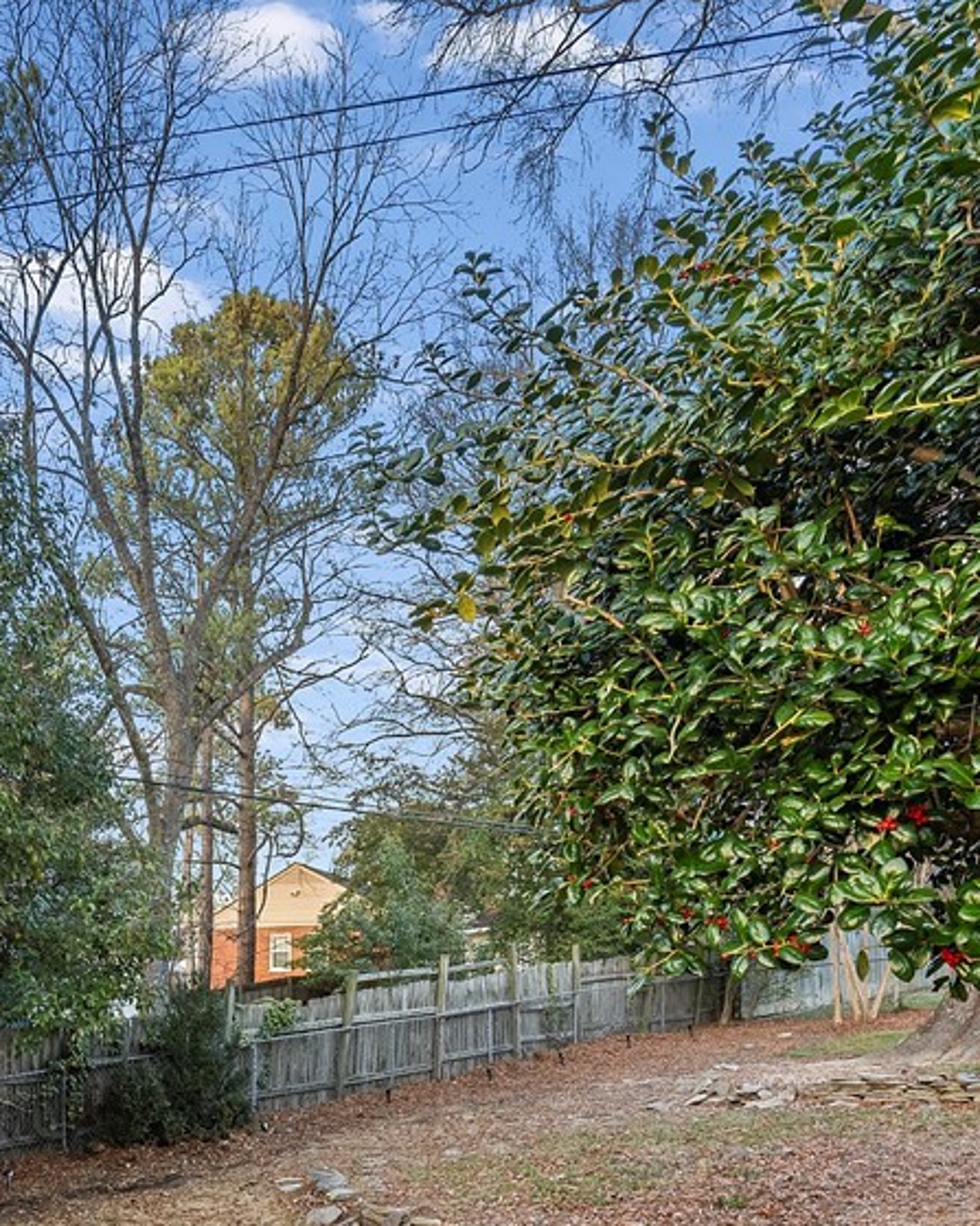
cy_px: 774
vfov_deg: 56.4
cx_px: 115
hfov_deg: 43.4
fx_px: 1124
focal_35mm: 31
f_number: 11
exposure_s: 1/15
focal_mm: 17
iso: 800
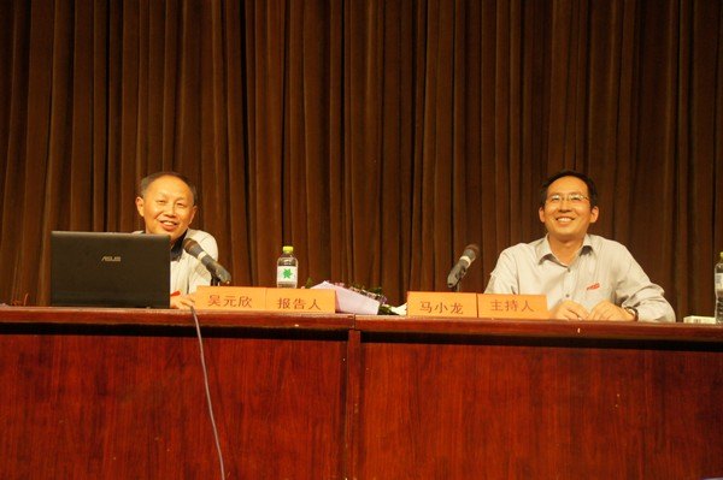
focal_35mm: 75
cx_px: 362
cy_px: 240
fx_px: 1505
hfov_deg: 27.0
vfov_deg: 18.2
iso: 500
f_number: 4.5
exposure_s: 1/80
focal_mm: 50
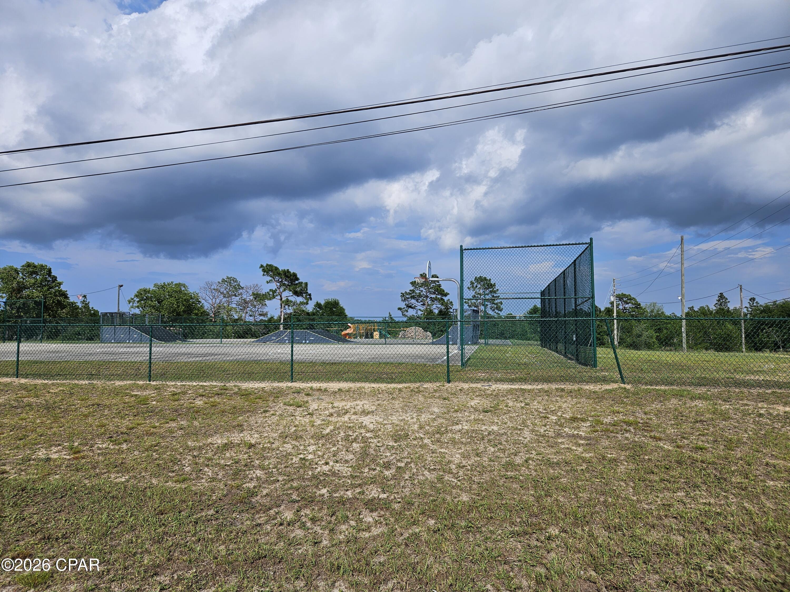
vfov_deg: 58.9
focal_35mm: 23
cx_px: 395
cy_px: 296
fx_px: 525
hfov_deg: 73.9
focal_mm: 5.4
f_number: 1.8
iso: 25
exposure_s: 1/3521
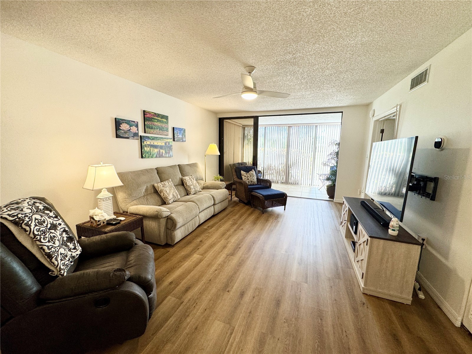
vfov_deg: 85.7
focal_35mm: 14
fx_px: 191
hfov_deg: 102.1
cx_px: 236
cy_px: 177
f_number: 2.2
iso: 125
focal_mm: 2.22
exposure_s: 1/120
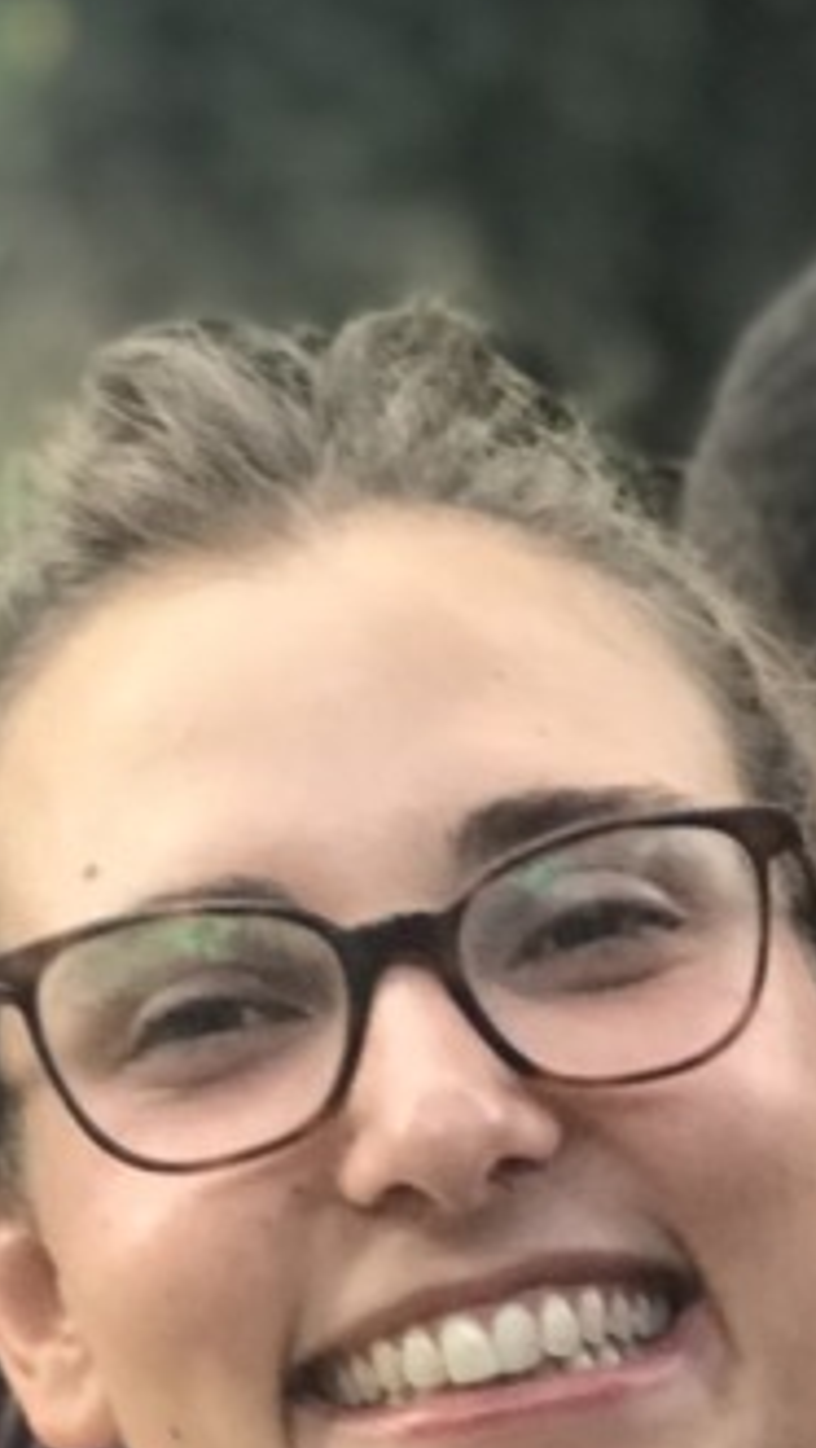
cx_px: 1886
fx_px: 9256
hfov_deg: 4.9
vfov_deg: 8.8
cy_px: 2036
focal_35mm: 241
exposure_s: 1/50
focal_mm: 6.6
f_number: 2.8
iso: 32
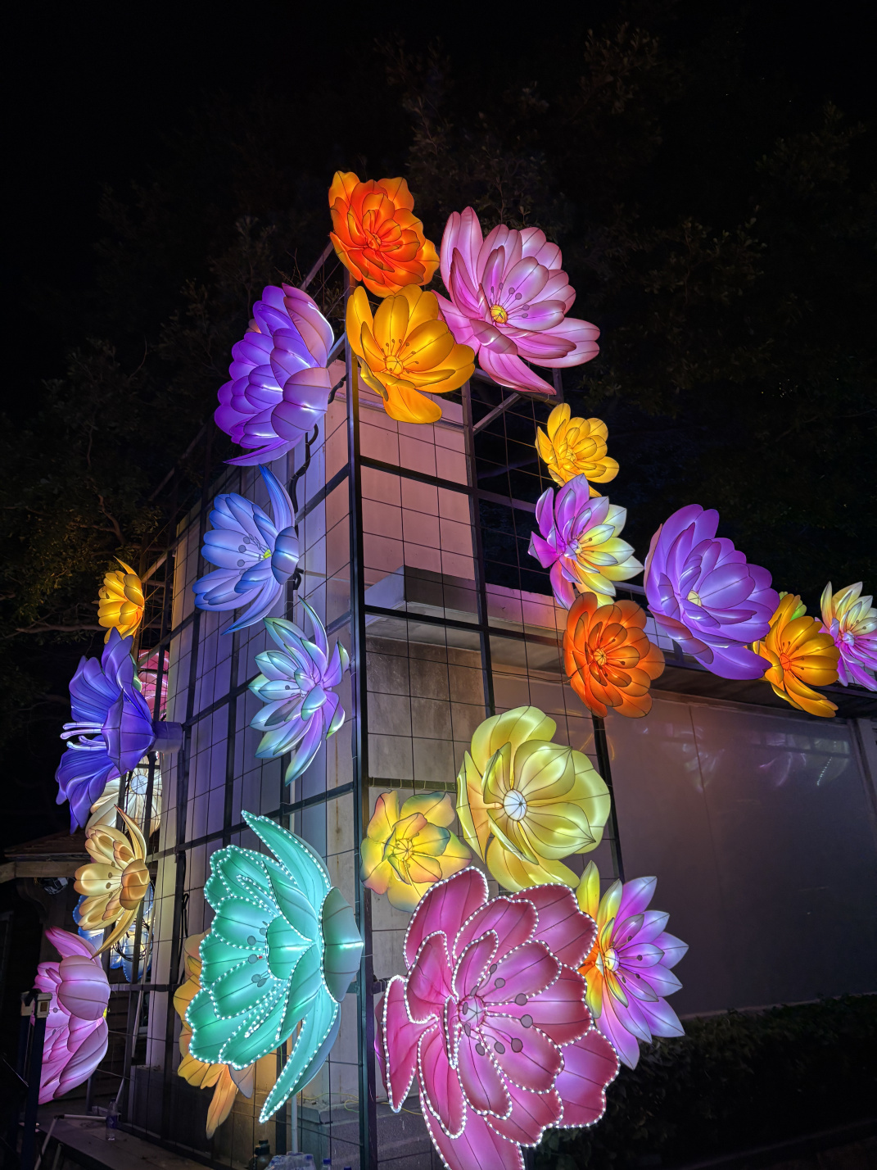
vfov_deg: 67.3
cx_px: 438
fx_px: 878
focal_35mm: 26
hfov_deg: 53.1
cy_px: 585
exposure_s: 1/100
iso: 100
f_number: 1.6
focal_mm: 5.96
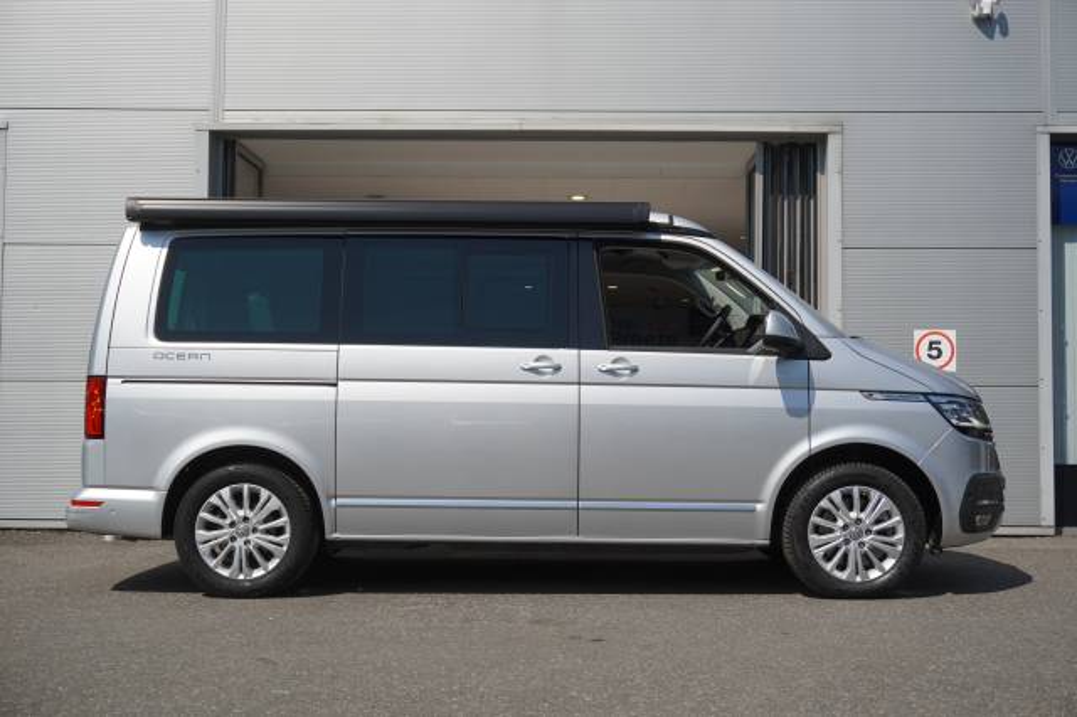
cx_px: 538
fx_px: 1301
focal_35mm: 44
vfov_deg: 30.8
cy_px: 358
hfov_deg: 45.0
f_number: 5.6
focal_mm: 29
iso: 100
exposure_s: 1/400
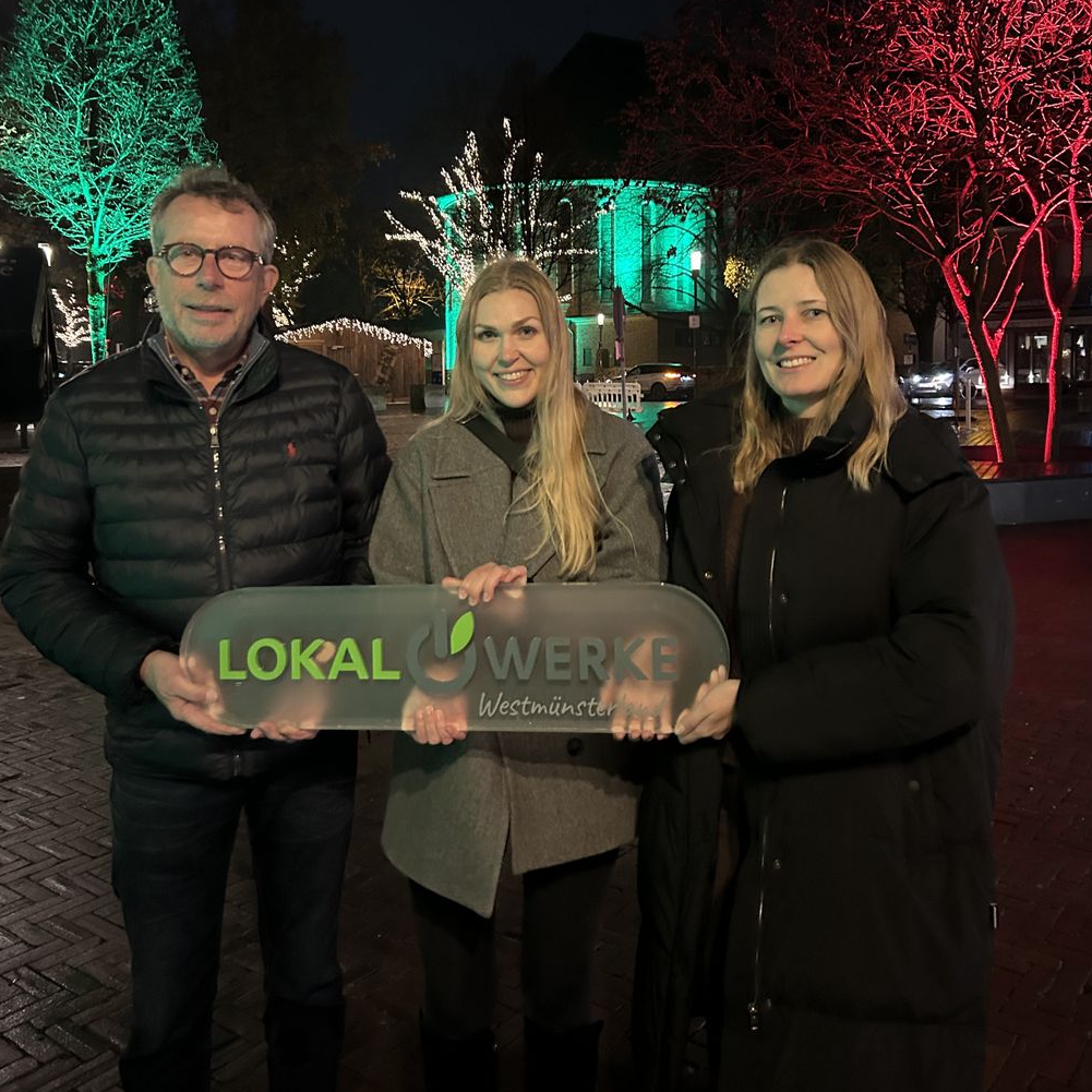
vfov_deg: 52.0
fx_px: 1106
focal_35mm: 31
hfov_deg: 52.5
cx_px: 548
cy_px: 410
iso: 800
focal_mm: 5.7
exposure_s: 1/25
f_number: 1.5
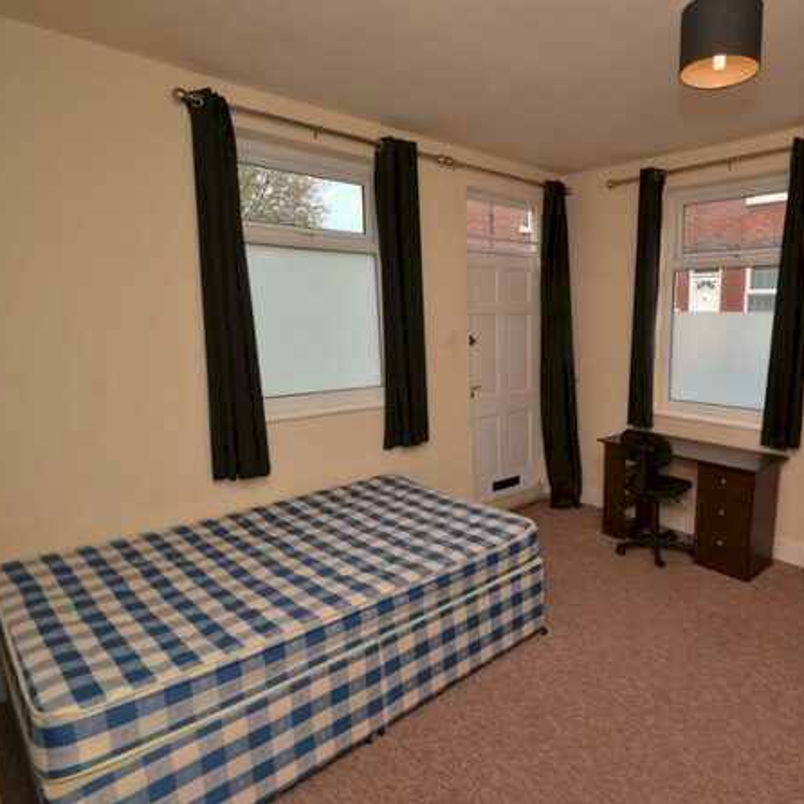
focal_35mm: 20
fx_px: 526
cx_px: 579
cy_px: 419
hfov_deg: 71.0
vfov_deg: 74.8
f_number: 7.1
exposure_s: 1/200
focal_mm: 10
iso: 800
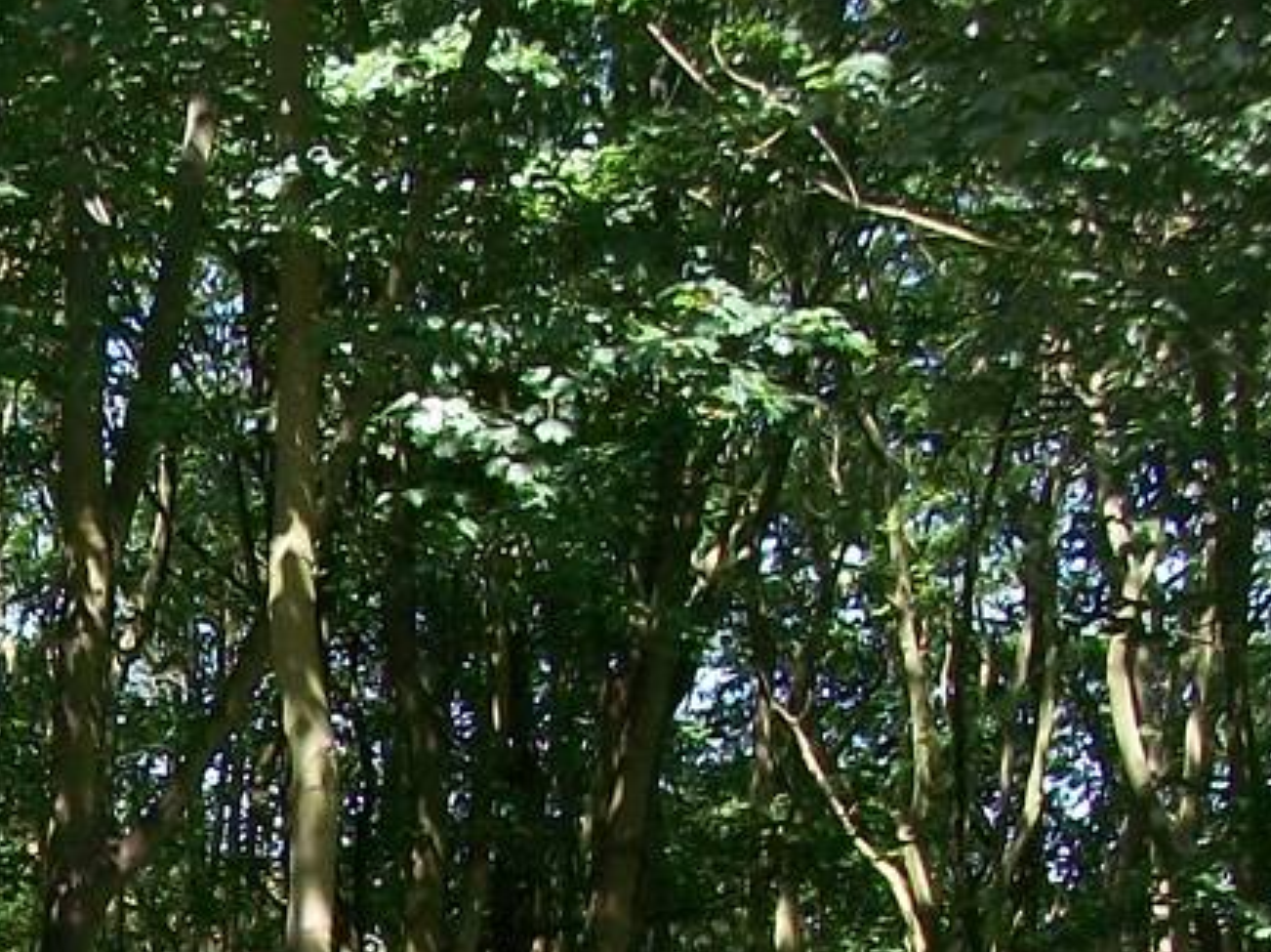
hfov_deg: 15.0
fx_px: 4330
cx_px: -826
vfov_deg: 11.8
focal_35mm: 118
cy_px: 1567
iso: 80
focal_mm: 5.7
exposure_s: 1/200
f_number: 2.9
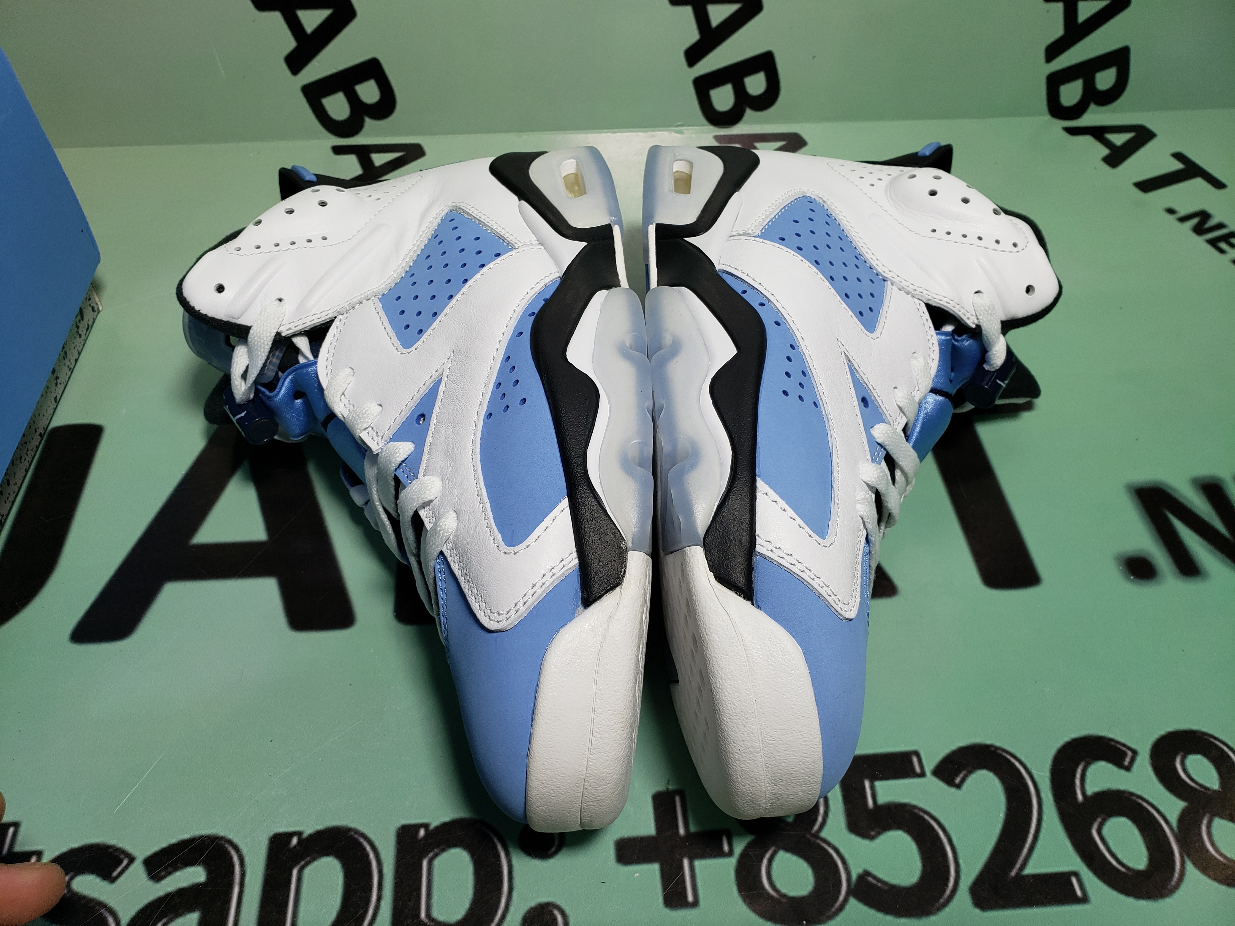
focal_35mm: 26
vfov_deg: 53.1
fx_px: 928
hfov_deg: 67.3
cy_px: 463
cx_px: 618
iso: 50
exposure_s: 1/253
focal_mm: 4.3
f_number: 2.4
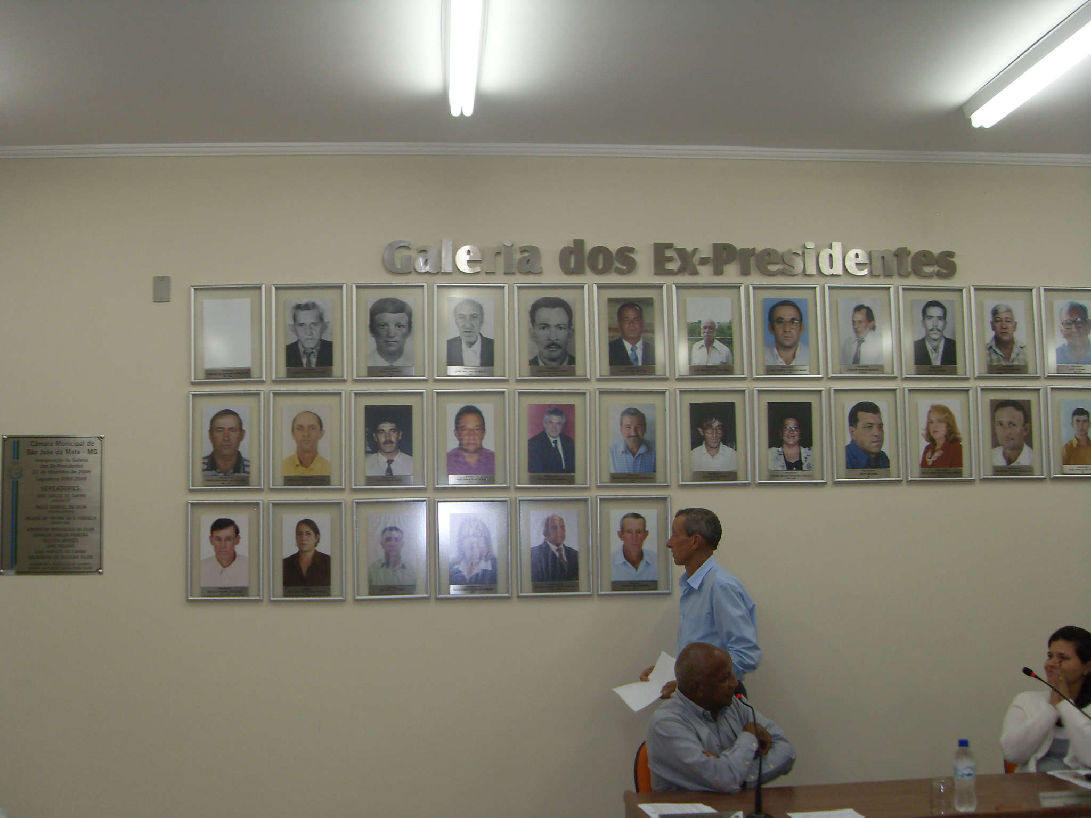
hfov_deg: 50.1
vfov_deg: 38.7
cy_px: 409
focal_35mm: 37
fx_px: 1166
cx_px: 546
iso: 100
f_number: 2.8
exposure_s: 1/45
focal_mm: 6.3
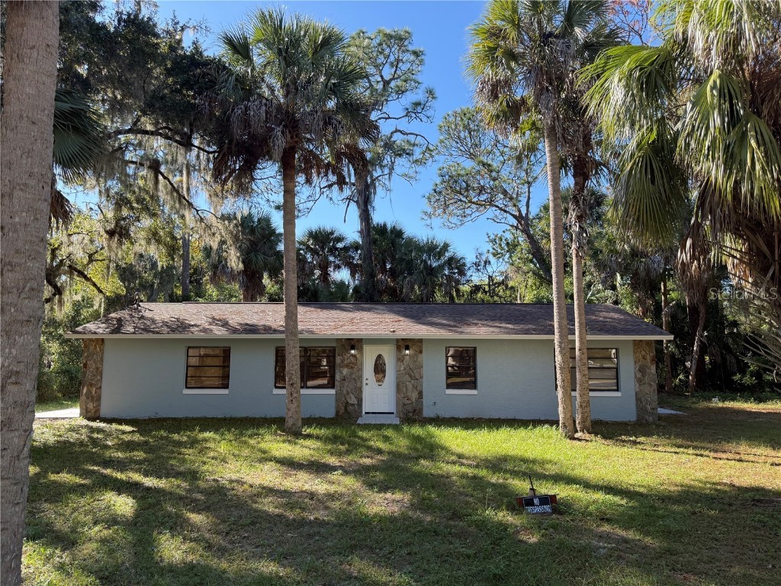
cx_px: 390
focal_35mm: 24
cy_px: 293
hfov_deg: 71.6
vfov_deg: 56.8
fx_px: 541
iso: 100
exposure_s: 1/840
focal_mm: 6.76
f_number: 1.78
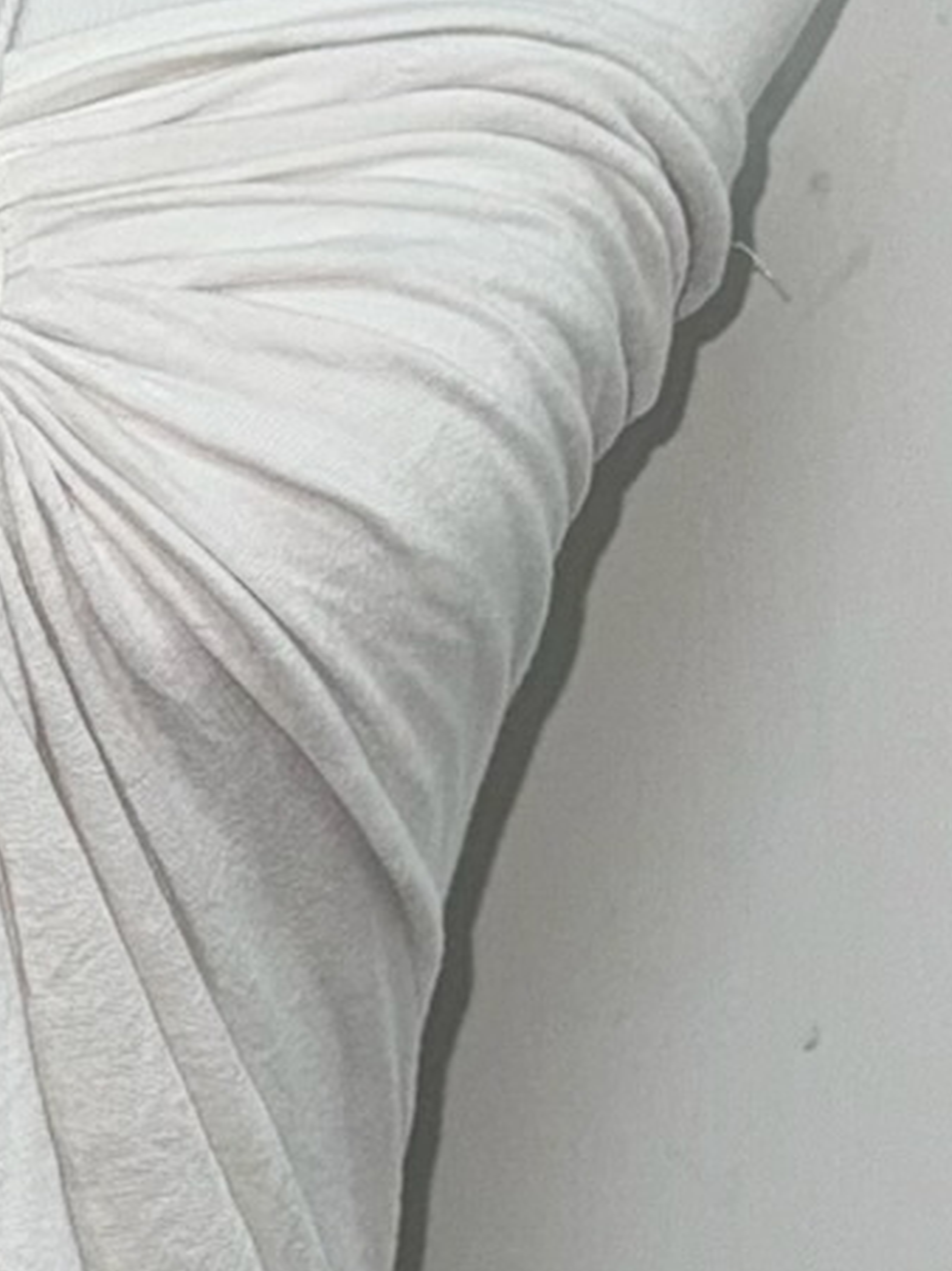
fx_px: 3999
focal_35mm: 109
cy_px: 459
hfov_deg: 13.2
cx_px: -220
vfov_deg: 18.0
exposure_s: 1/57
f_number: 1.78
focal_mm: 6.76
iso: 80
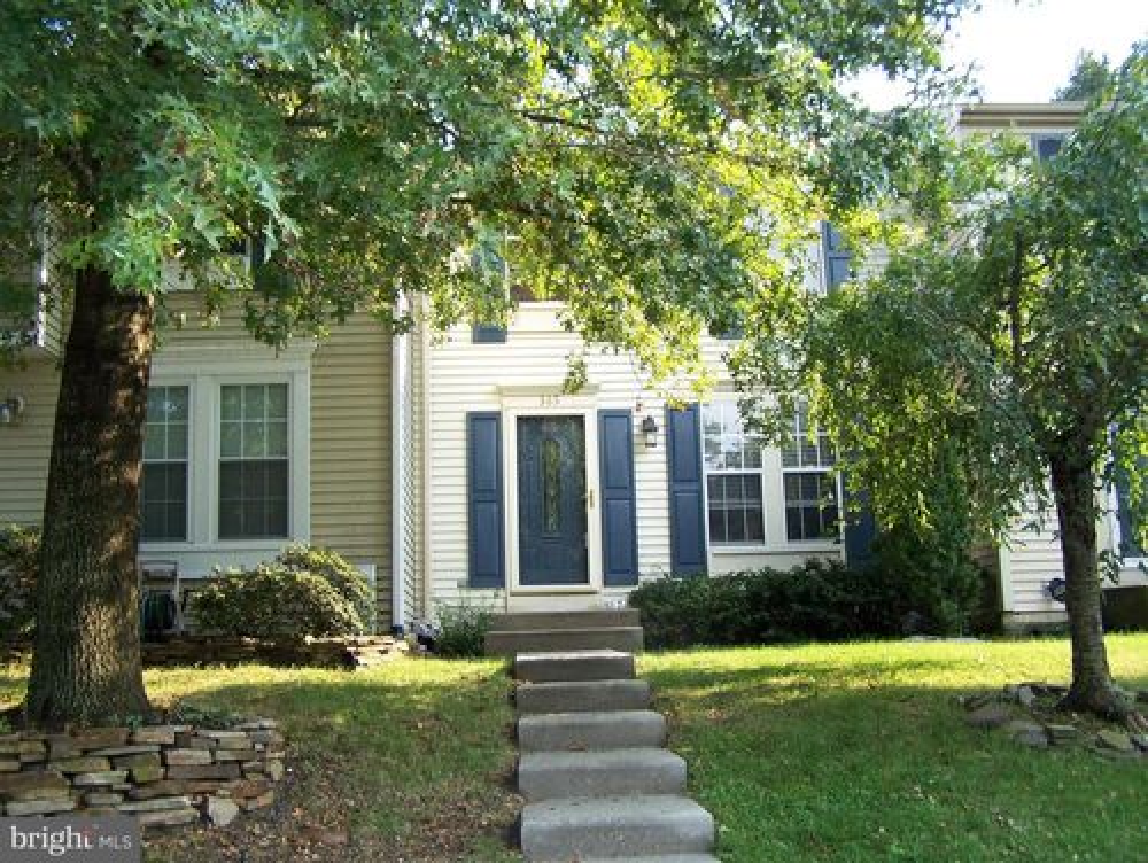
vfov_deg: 37.8
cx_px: 574
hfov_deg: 48.9
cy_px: 432
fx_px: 1261
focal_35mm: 38
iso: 80
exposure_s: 1/160
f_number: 2.8
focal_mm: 6.3
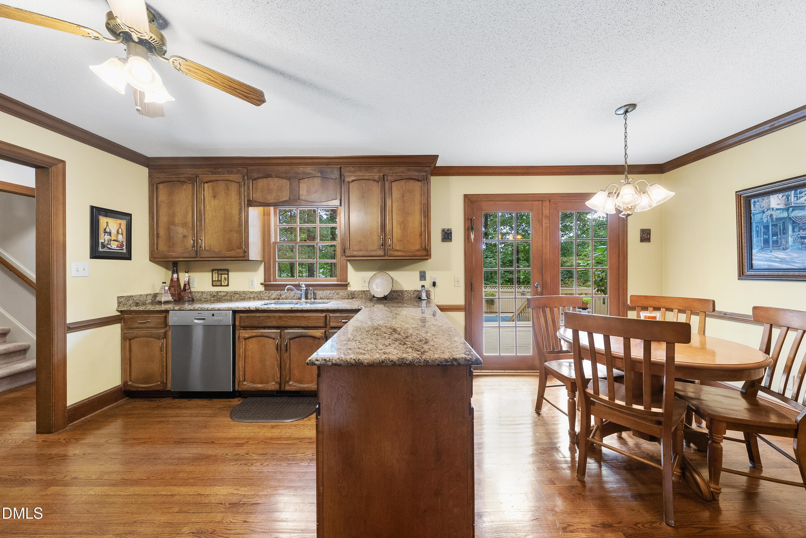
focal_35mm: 12
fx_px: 269
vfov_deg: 90.1
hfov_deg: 112.6
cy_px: 269
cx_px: 403
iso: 800
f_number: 7.1
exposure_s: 1/3
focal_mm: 12
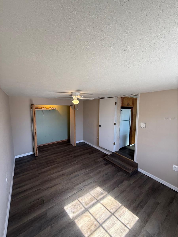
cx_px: 89
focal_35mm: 14
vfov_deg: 102.1
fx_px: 96
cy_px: 118
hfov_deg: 85.7
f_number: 2.2
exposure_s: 1/120
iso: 125
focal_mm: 2.22
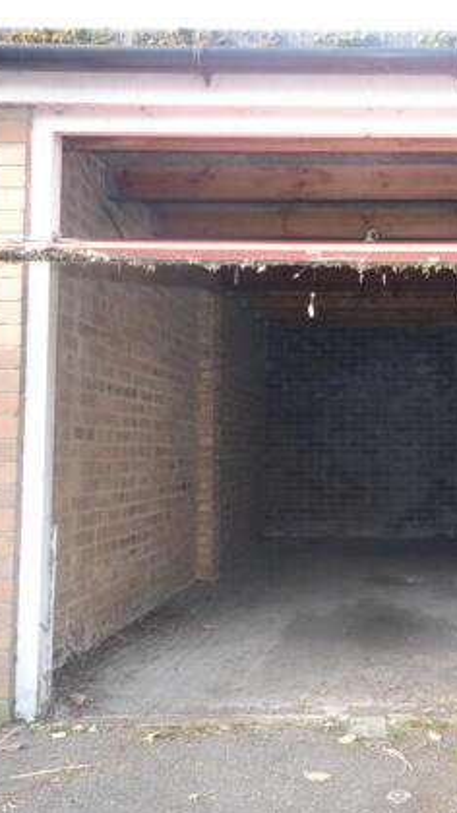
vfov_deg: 61.3
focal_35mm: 32
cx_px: 389
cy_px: 406
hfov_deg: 35.2
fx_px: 686
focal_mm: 13
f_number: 4.5
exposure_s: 1/100
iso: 640
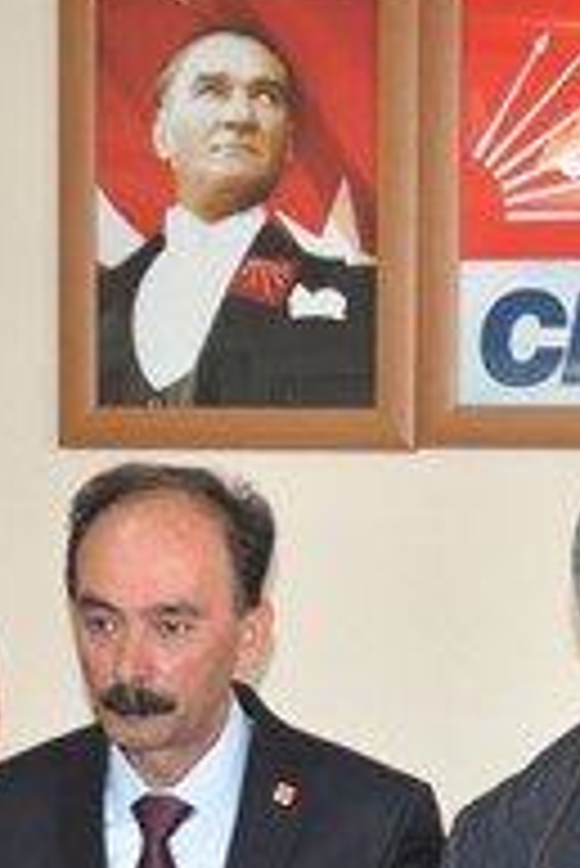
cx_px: 576
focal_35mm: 121
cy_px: 724
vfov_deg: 16.8
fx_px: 2919
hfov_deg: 11.2
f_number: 5
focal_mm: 24
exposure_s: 1/60
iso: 1600
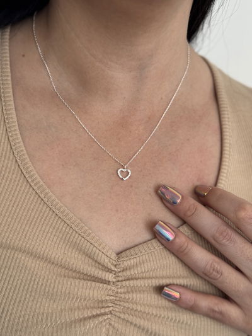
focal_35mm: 48
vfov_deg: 39.6
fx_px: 466
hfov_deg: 30.3
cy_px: 168
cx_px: 126
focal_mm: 6.76
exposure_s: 1/187
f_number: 1.78
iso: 50
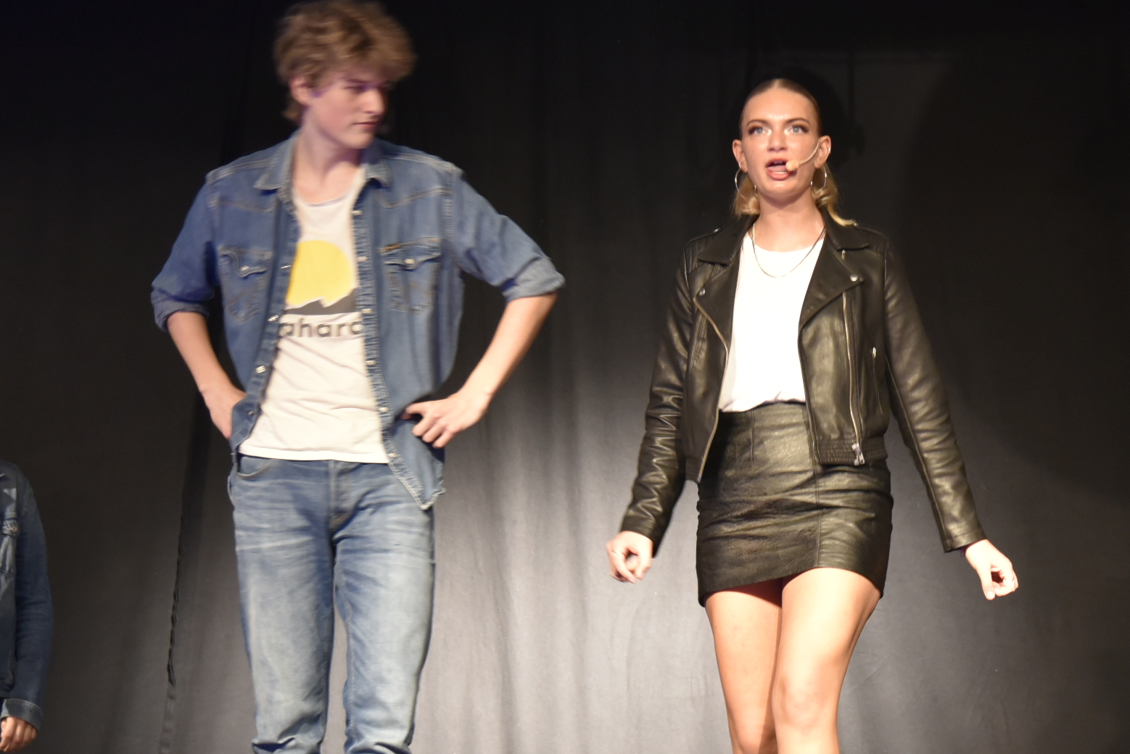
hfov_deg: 18.1
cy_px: 418
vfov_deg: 12.2
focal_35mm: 112
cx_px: 859
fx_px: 3517
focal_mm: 58
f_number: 4
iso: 2000
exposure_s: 1/40
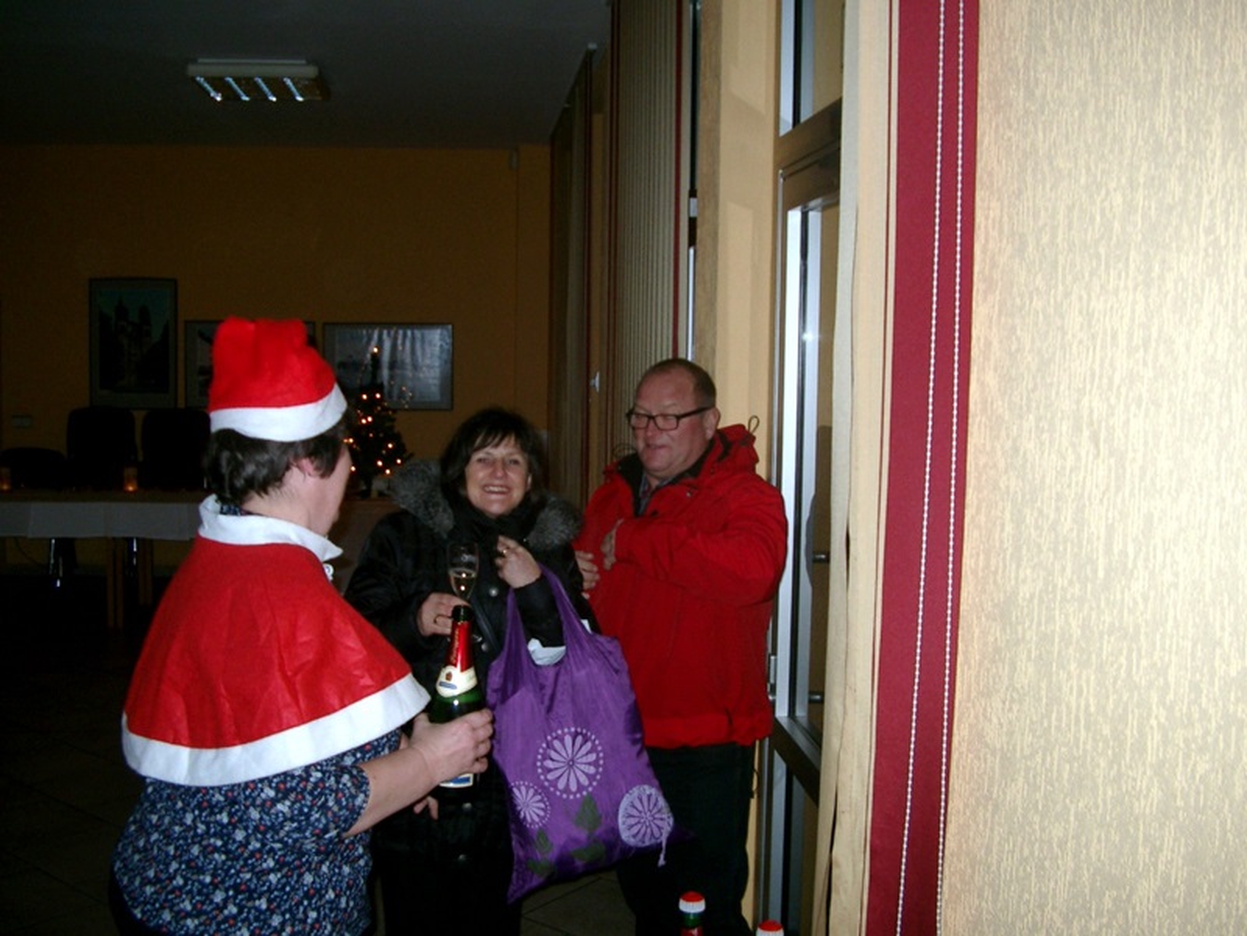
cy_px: 468
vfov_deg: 38.7
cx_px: 624
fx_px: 1333
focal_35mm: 37
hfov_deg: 50.1
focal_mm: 7.6
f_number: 2.6
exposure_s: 1/60
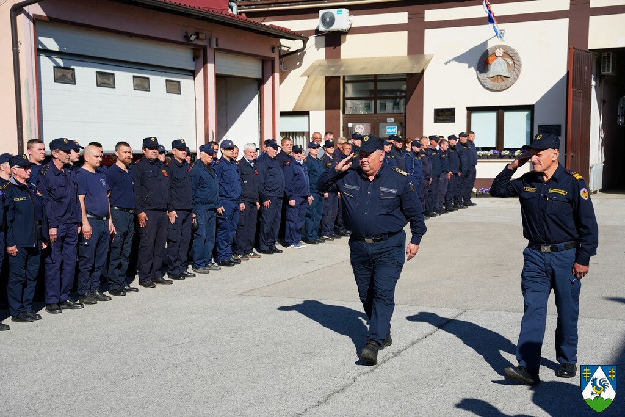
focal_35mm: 54
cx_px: 312
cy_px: 208
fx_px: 932
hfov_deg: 37.1
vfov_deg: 25.2
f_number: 4.5
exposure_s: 1/1000
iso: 100
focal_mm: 53.7
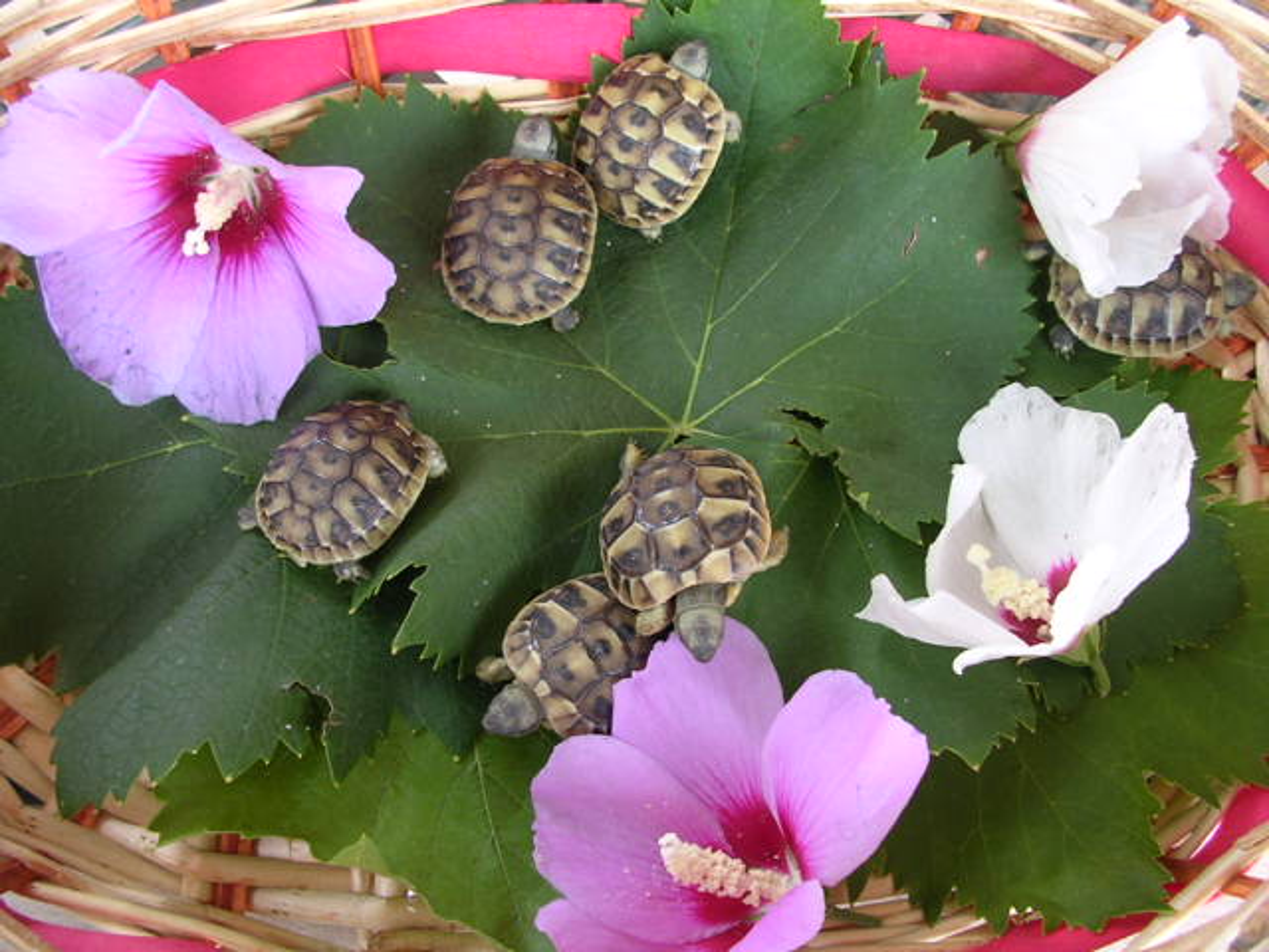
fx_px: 1393
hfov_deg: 49.0
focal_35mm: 38
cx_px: 634
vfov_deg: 37.7
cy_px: 476
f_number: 2.8
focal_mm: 5.8
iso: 100
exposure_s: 1/39.5
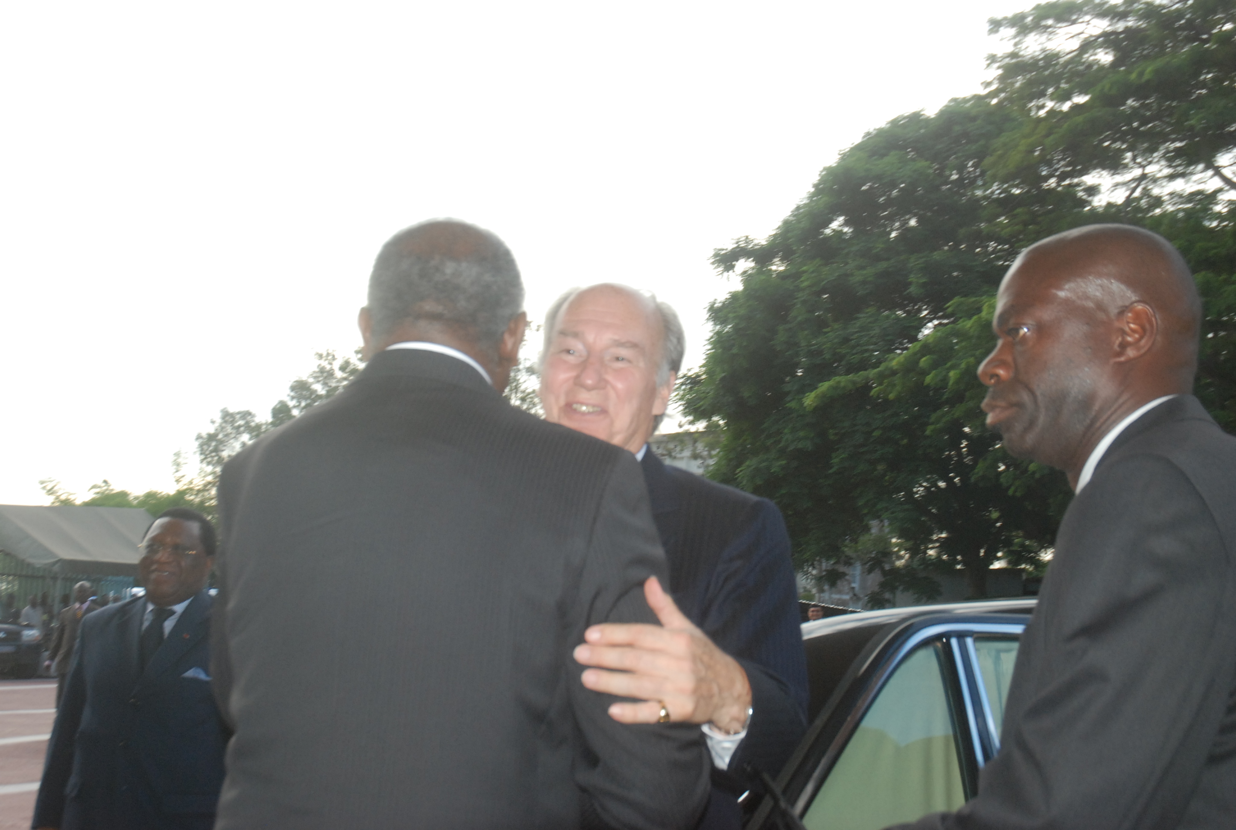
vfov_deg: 31.0
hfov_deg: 44.9
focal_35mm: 44
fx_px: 1497
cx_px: 618
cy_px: 415
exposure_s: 1/200
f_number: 7.1
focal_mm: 29
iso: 500
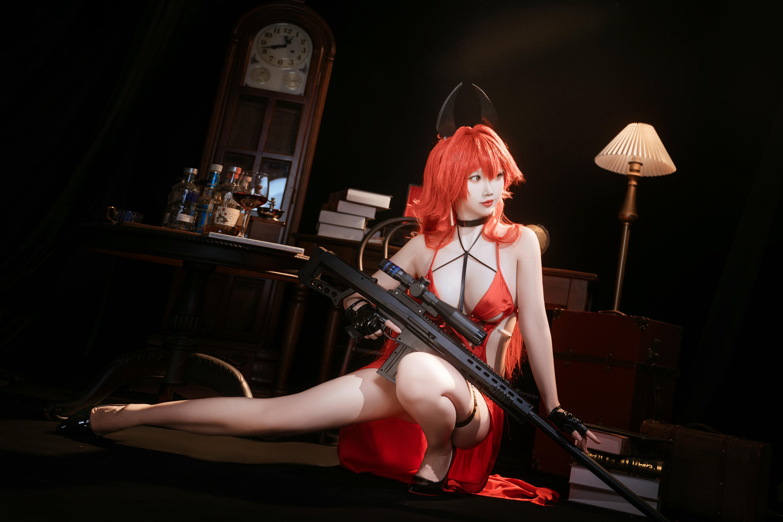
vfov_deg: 33.4
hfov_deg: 48.5
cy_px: 261
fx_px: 870
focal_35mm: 40
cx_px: 392
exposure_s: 1/80
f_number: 4
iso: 640
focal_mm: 40
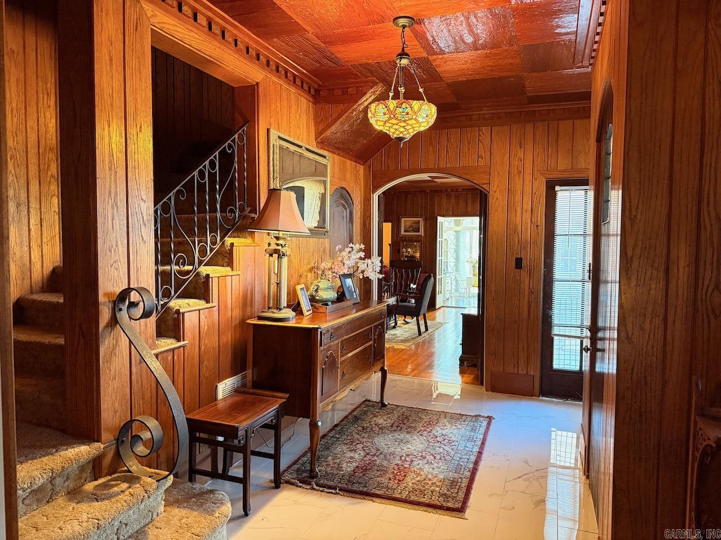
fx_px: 500
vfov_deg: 56.8
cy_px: 270
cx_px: 360
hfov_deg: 71.6
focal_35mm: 24
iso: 640
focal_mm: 6.76
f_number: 1.78
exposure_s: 1/40
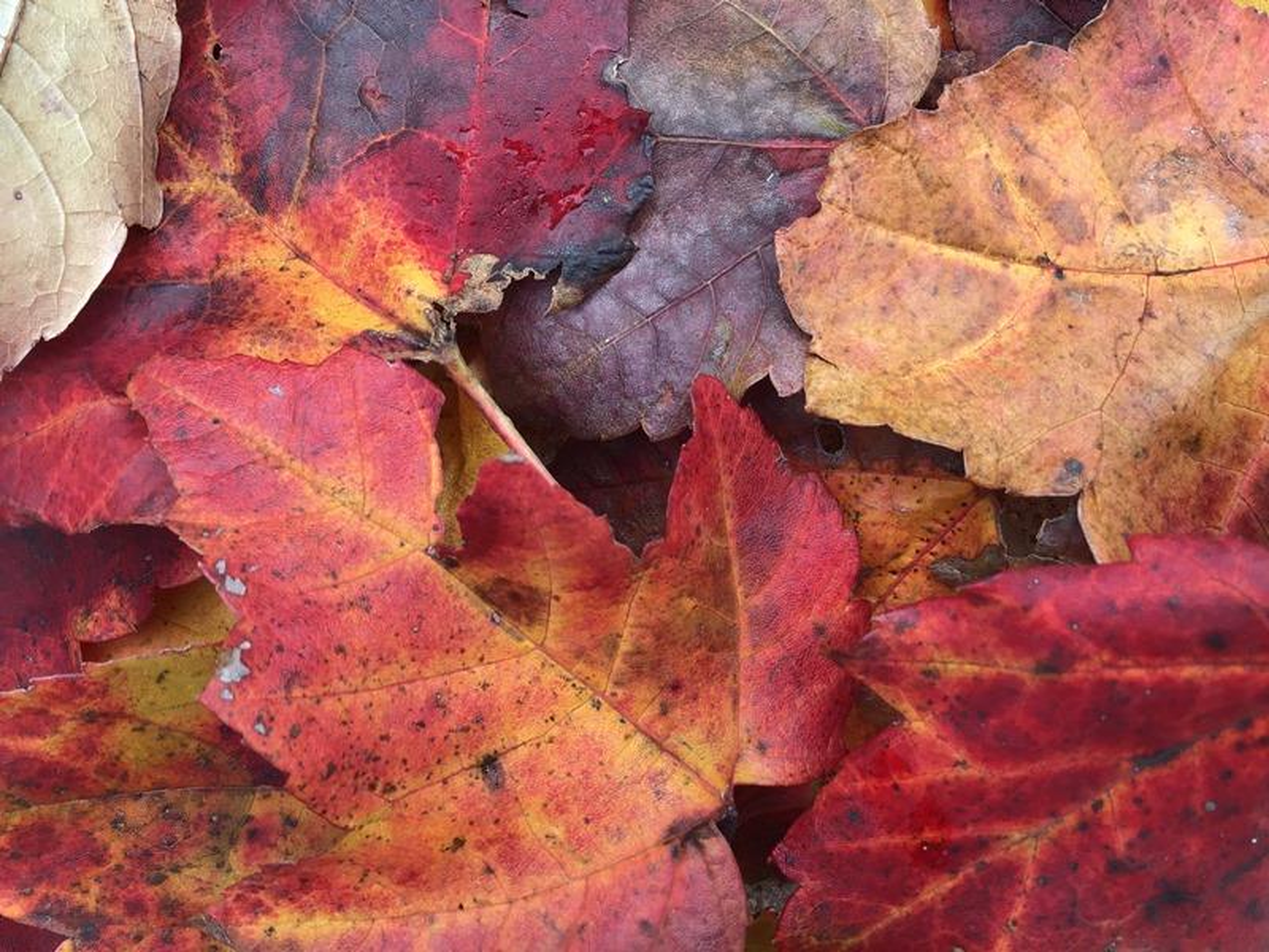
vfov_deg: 45.4
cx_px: 634
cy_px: 476
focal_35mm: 31
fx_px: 1136
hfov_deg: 58.4
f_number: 2.4
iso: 25
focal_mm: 3.3
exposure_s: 1/123
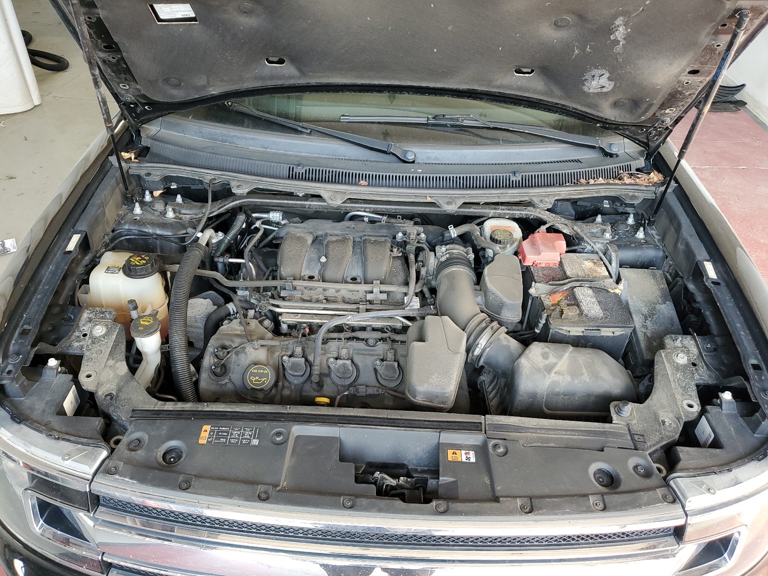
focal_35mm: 26
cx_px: 384
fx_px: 577
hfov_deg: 67.3
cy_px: 288
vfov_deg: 53.1
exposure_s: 1/120
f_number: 1.5
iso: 69
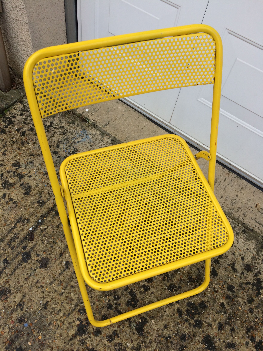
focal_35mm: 29
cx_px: 132
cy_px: 176
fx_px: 294
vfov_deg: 61.7
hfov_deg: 48.2
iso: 32
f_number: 2.2
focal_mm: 4.15
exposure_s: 1/246
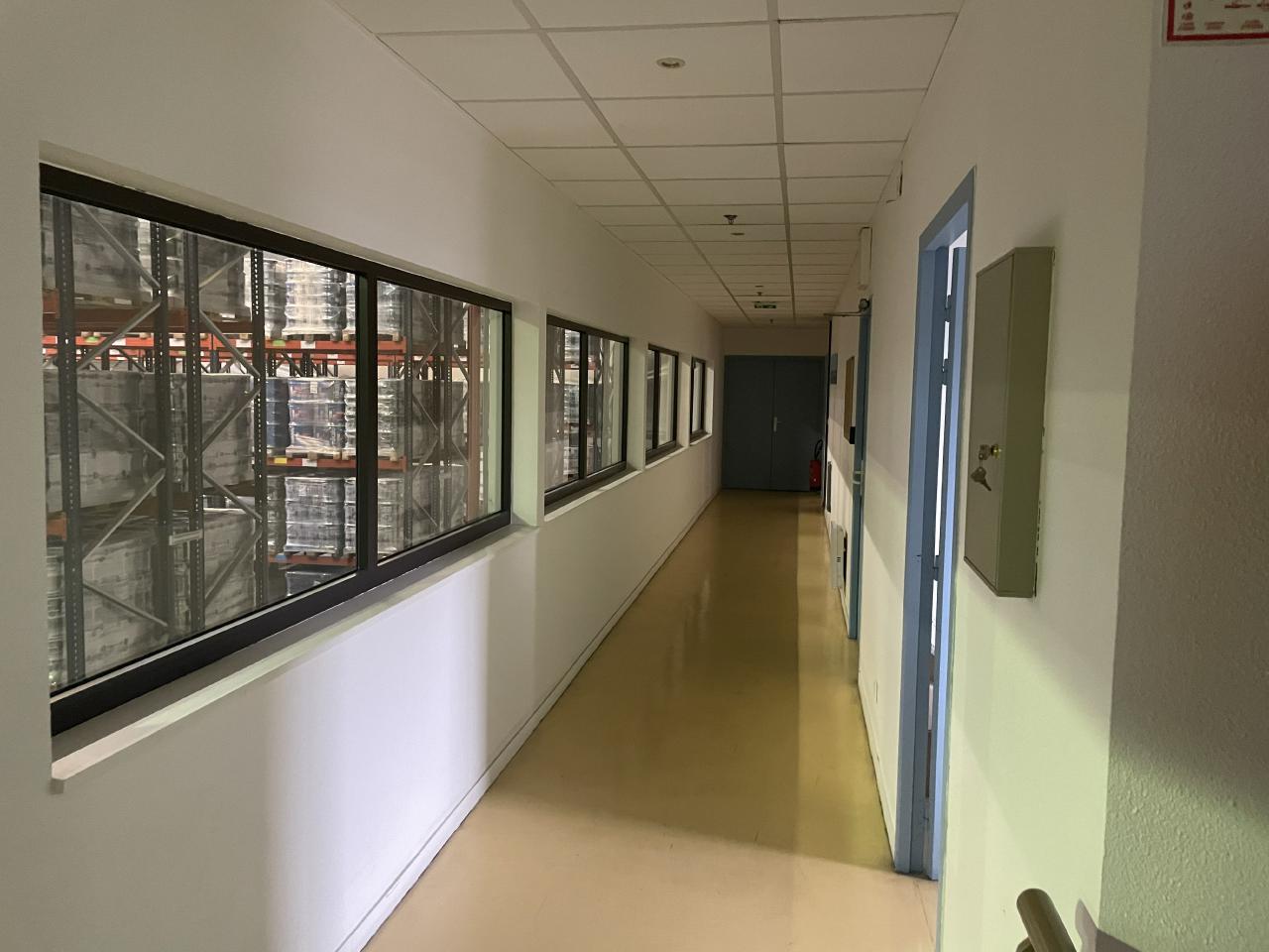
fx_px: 953
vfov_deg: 53.1
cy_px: 476
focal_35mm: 26
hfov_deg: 67.3
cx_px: 634
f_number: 1.6
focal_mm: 4.2
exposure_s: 1/50
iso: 500
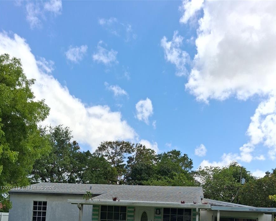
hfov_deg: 50.3
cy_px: 188
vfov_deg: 39.0
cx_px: 138
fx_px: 294
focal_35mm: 36
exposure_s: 1/796
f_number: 1.8
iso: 25
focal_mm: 4
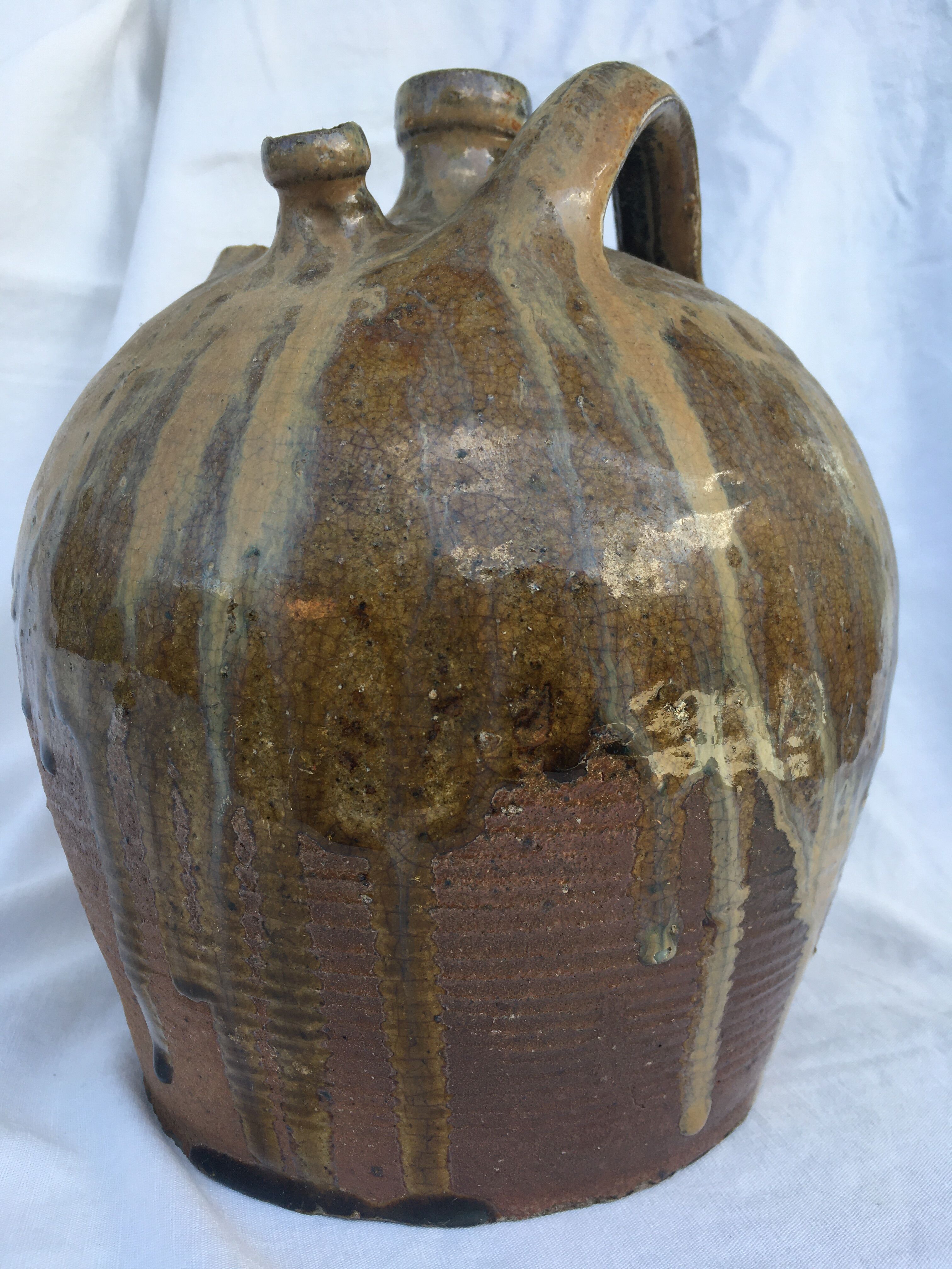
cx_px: 476
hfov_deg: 48.2
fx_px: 1063
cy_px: 634
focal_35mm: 29
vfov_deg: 61.7
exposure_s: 1/230
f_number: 2.2
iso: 25
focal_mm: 4.15
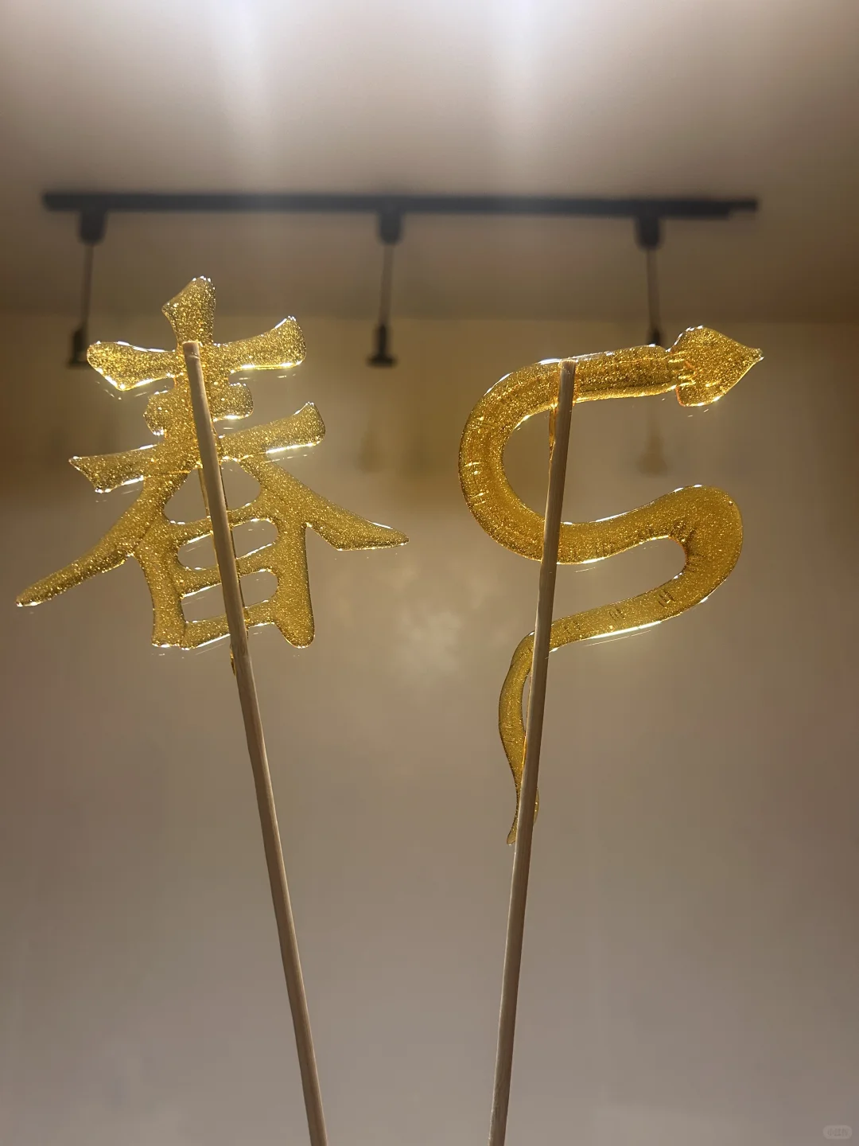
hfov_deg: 53.1
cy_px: 573
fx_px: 860
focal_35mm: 26
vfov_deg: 67.3
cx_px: 430
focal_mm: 5.7
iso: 160
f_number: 1.5
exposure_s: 1/50
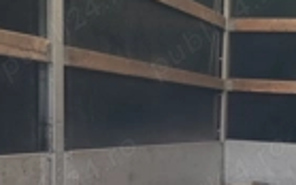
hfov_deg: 26.8
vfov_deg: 17.1
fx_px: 589
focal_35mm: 73
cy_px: 223
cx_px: 292
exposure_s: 1/33
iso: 135
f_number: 1.89
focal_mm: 5.89
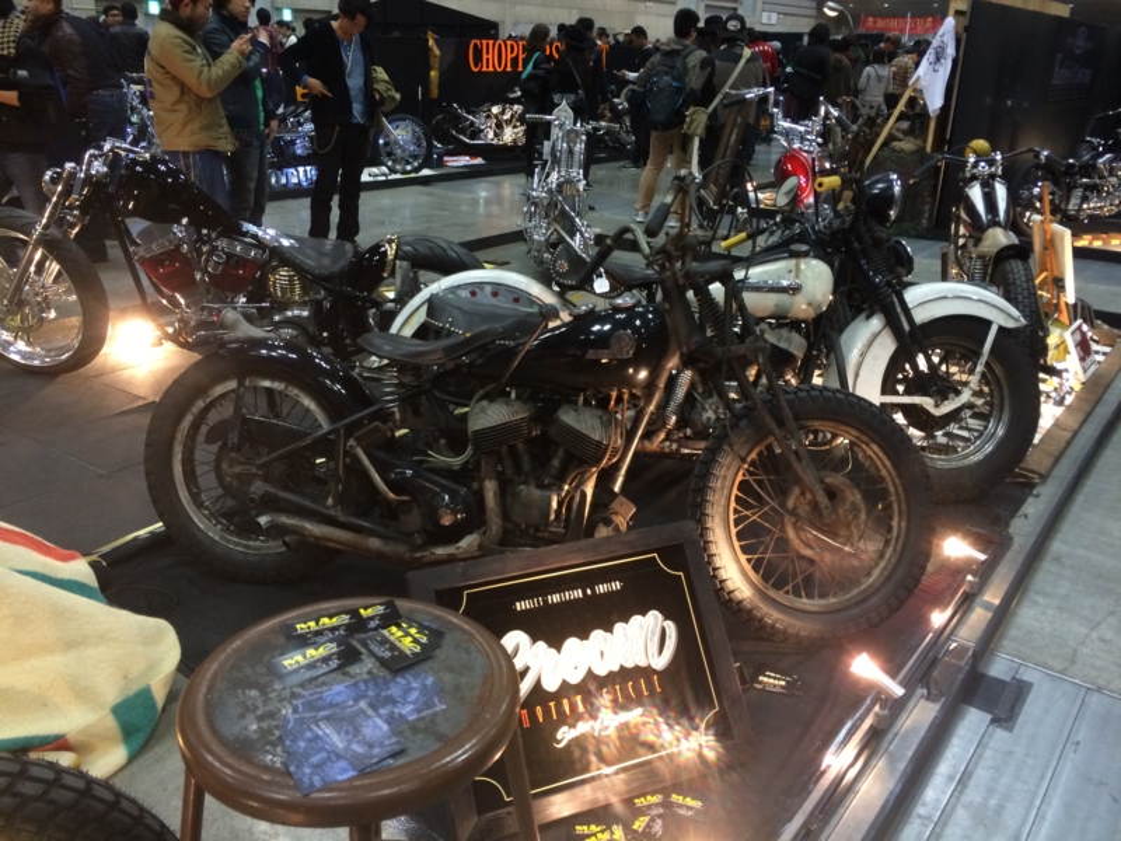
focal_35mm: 29
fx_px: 939
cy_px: 420
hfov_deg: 61.7
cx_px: 560
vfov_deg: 48.2
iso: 160
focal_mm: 4.15
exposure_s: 1/30
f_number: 2.2
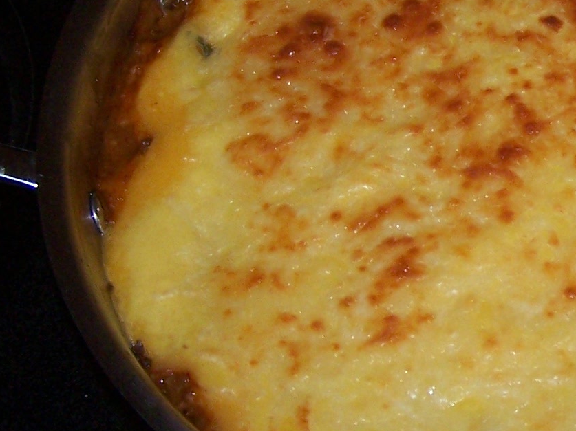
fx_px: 1946
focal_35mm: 117
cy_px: 164
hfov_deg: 16.1
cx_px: 696
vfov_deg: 12.6
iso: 140
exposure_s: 1/60
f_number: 2.8
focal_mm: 6.3
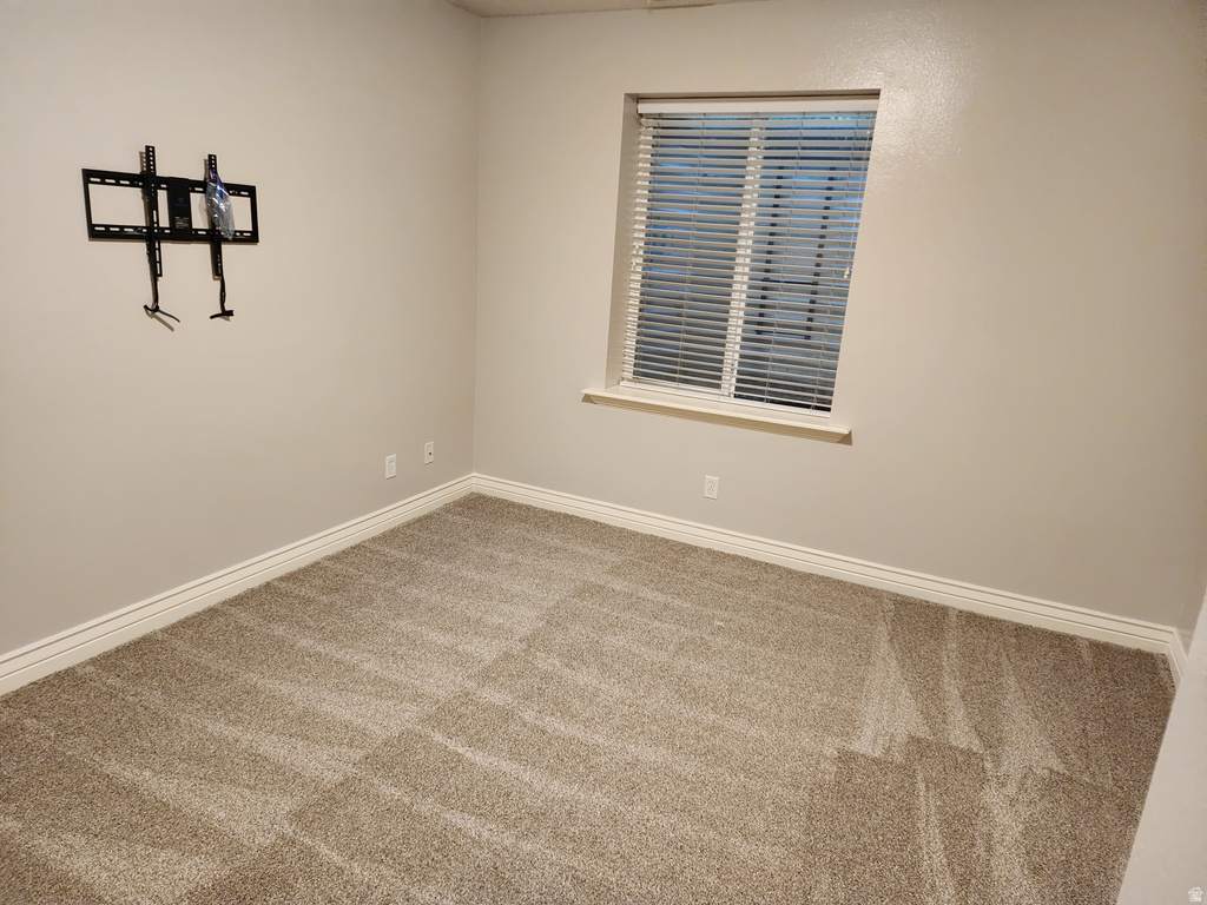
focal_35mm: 23
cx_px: 604
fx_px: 802
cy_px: 452
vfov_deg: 58.9
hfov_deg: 73.9
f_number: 1.8
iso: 1000
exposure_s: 1/120
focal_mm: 6.4
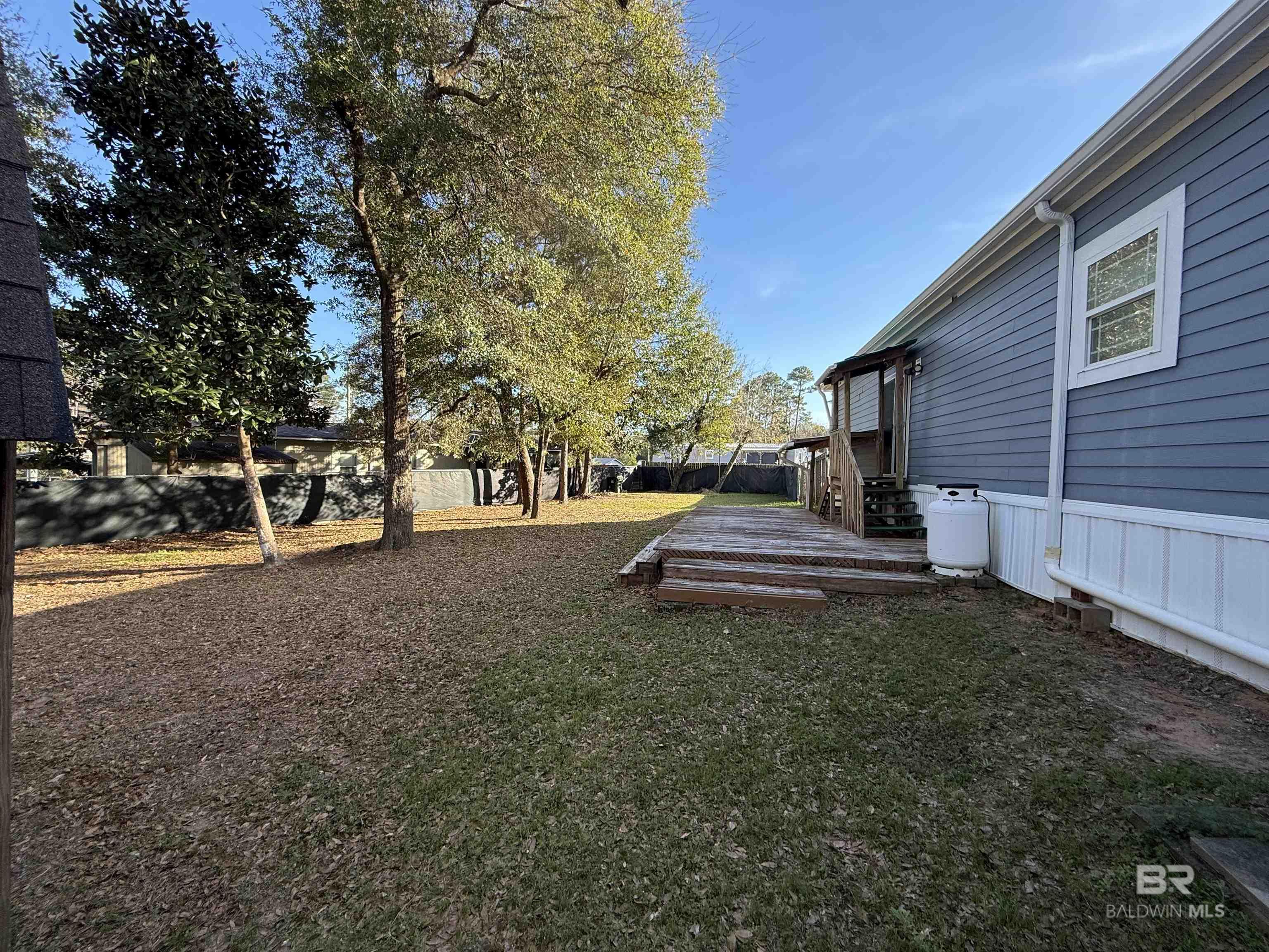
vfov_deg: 85.7
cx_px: 634
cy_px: 476
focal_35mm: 14
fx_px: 513
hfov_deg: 102.1
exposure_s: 1/506
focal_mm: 2.22
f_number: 2.2
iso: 64
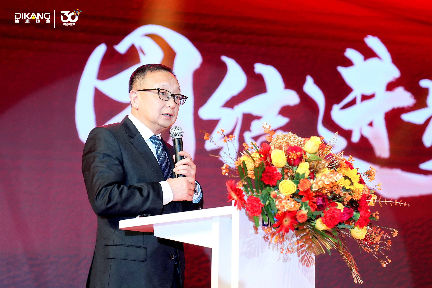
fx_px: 1260
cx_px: 216
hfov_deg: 19.5
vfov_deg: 13.0
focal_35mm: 105
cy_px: 144
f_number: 2.8
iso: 800
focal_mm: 70
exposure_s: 1/250
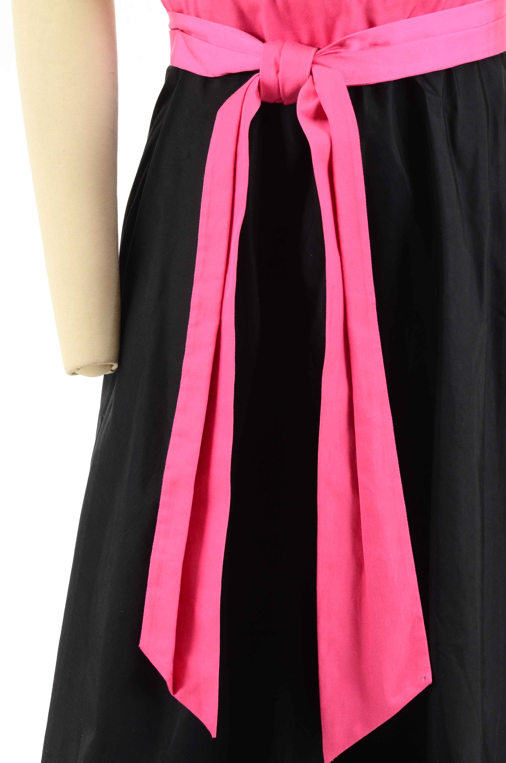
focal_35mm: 138
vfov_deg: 14.9
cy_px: 382
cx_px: 253
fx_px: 2922
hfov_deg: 9.9
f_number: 11
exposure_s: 1/80
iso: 400
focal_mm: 92
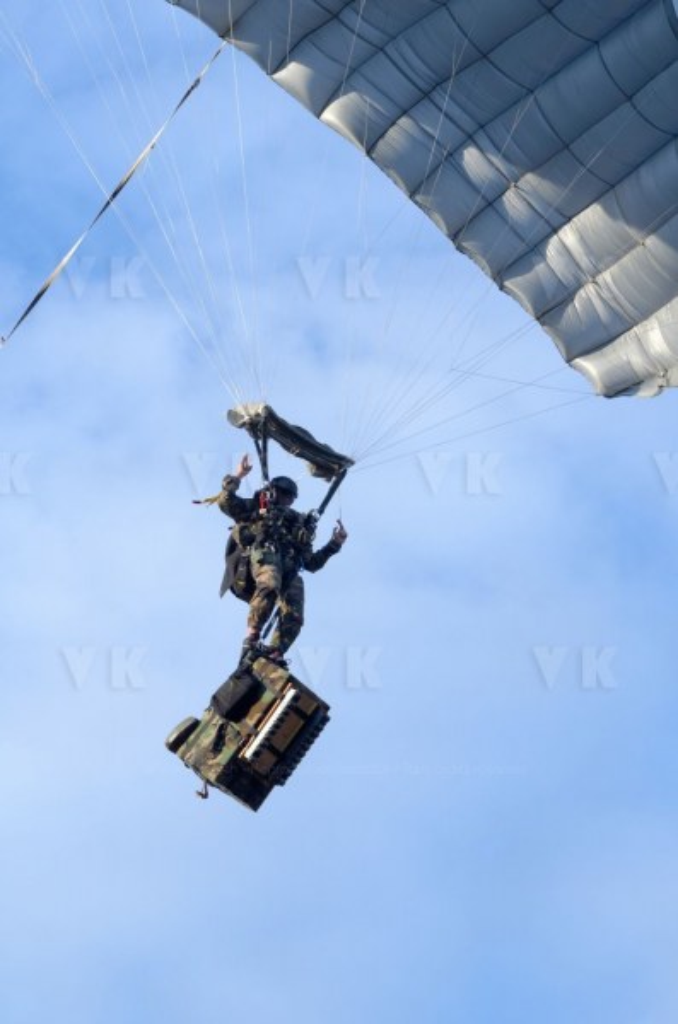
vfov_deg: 19.5
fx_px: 2982
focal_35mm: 105
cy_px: 512
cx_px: 339
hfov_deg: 13.0
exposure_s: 1/500
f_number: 8
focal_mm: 70
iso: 800
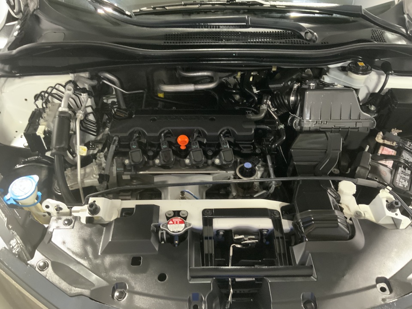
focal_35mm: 29
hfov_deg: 61.7
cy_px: 154
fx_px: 345
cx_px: 206
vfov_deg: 48.2
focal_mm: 3
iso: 250
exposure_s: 1/30
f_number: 1.8
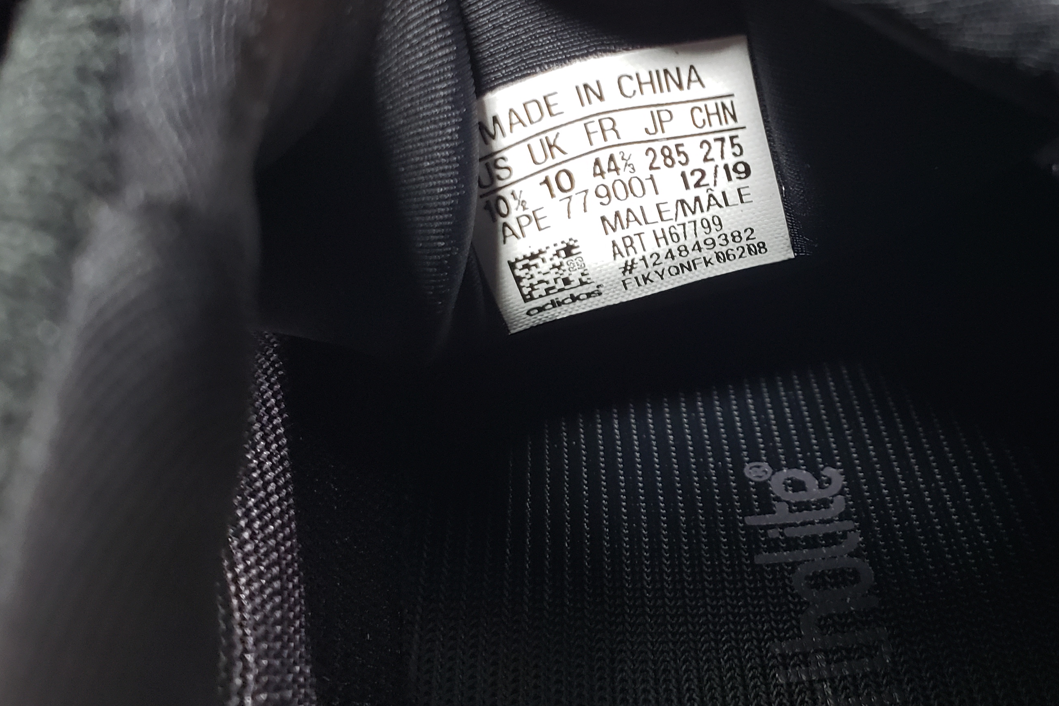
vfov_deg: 31.6
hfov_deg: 44.9
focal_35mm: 42
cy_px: 225
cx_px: 788
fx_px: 1235
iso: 200
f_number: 2.4
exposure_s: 1/100
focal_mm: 4.3
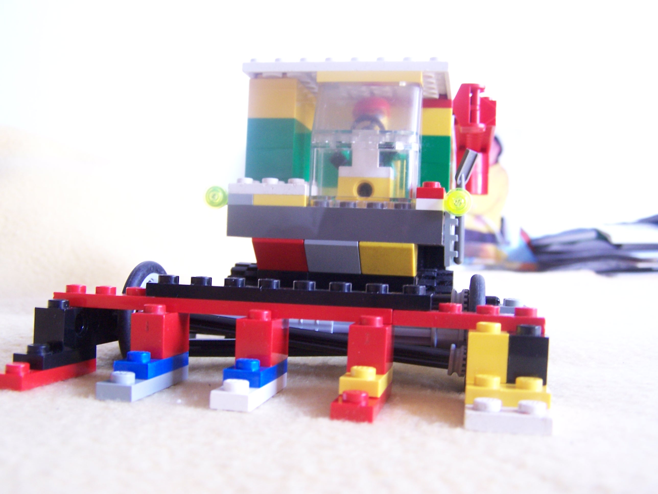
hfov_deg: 49.0
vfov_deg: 37.7
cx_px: 329
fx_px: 722
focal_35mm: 38
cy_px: 247
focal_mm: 6.3
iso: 140
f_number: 2.8
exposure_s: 1/8
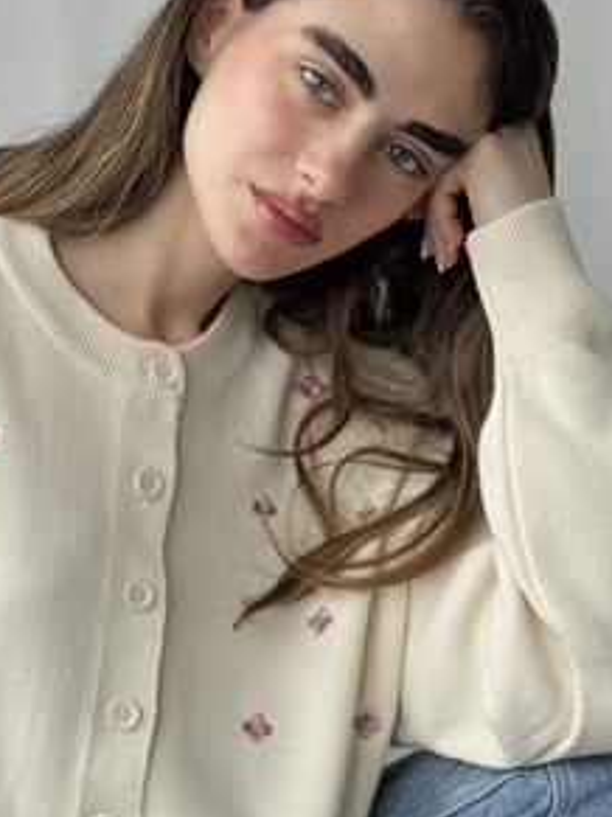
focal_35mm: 88
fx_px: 2076
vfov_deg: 22.3
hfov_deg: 16.6
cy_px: 361
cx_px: 121
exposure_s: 1/297
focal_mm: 6.76
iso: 64
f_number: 1.78
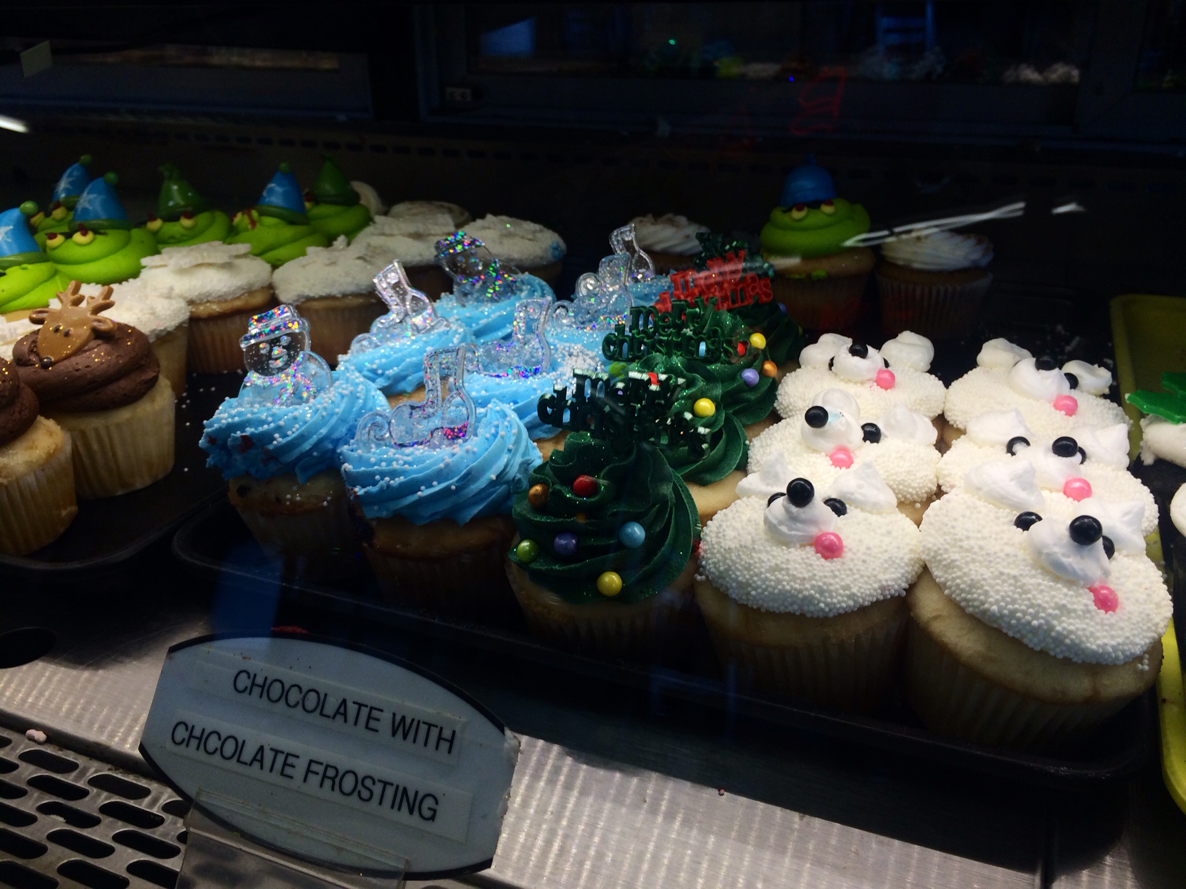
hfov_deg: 60.0
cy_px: 444
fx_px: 1028
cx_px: 593
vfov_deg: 46.8
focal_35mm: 30
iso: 50
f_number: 2.2
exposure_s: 1/120
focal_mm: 4.12
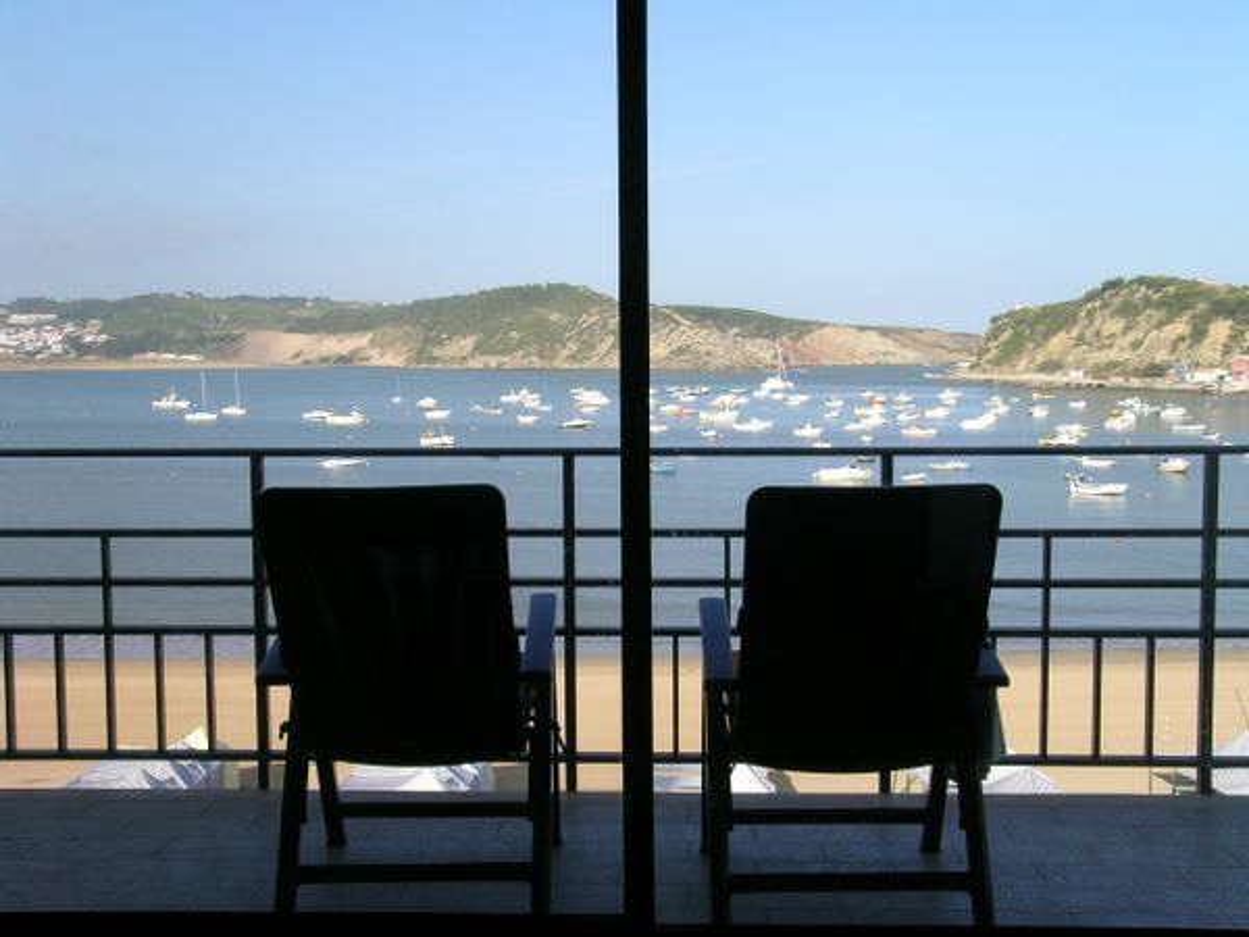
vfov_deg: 34.3
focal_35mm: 42
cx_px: 624
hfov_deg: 44.8
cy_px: 468
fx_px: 1515
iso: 50
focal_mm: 8.7
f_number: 6.4
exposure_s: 1/195
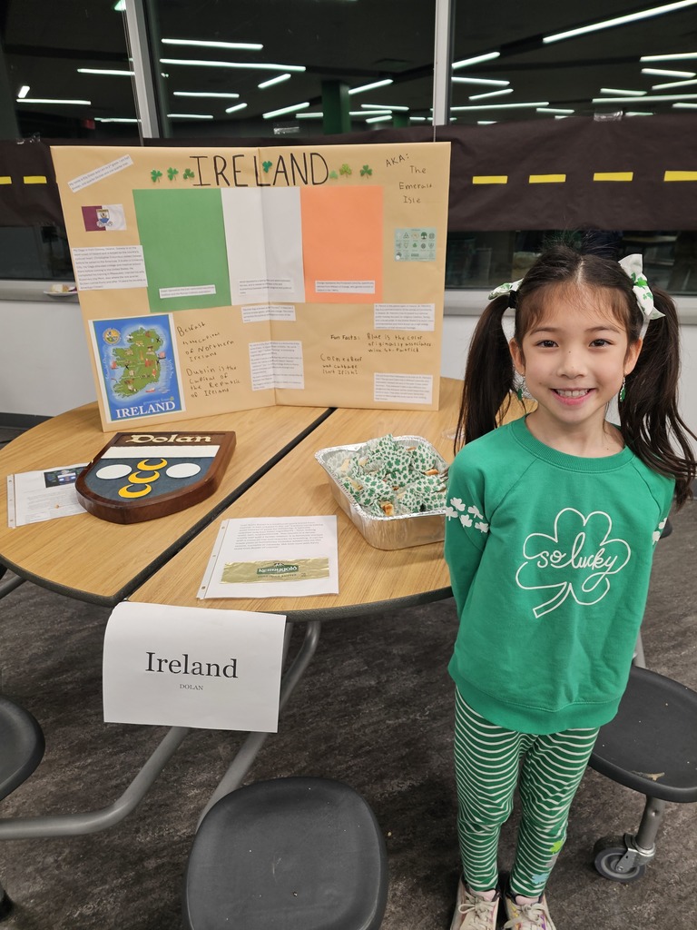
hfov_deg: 58.9
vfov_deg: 73.9
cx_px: 348
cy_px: 465
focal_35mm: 23
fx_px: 617
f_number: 1.7
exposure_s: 1/50
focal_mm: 6.3
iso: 64
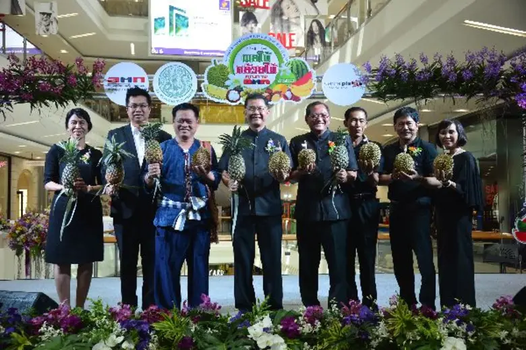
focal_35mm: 35
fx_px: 511
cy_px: 175
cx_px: 263
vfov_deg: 37.8
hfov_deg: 54.5
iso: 800
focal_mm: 35
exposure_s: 1/160
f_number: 5
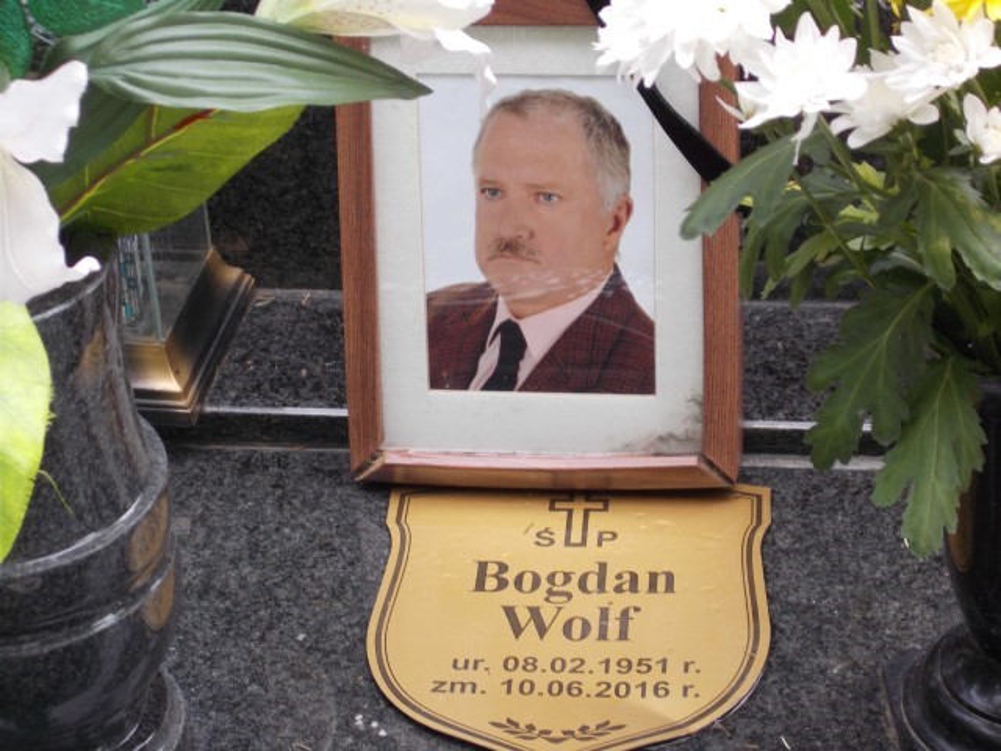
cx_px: 500
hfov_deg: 17.4
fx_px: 3268
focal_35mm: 113
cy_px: 376
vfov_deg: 13.1
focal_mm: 20.1
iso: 100
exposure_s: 1/60
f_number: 6
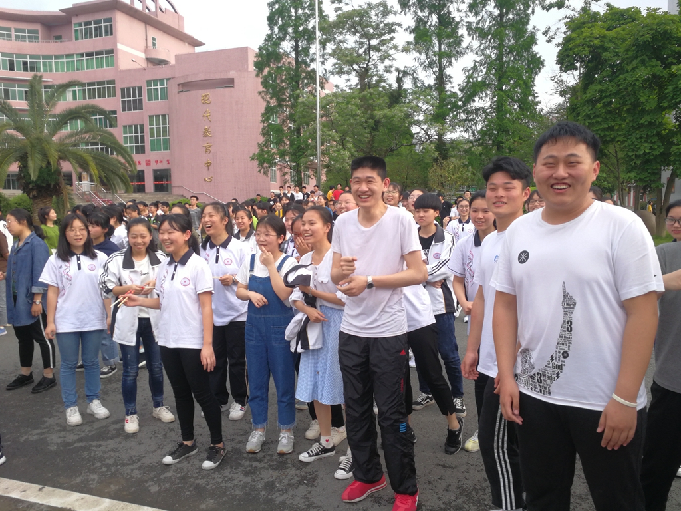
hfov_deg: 65.3
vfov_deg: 51.4
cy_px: 256
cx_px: 340
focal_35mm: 27
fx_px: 531
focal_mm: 3.95
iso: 50
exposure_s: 1/184
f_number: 2.2
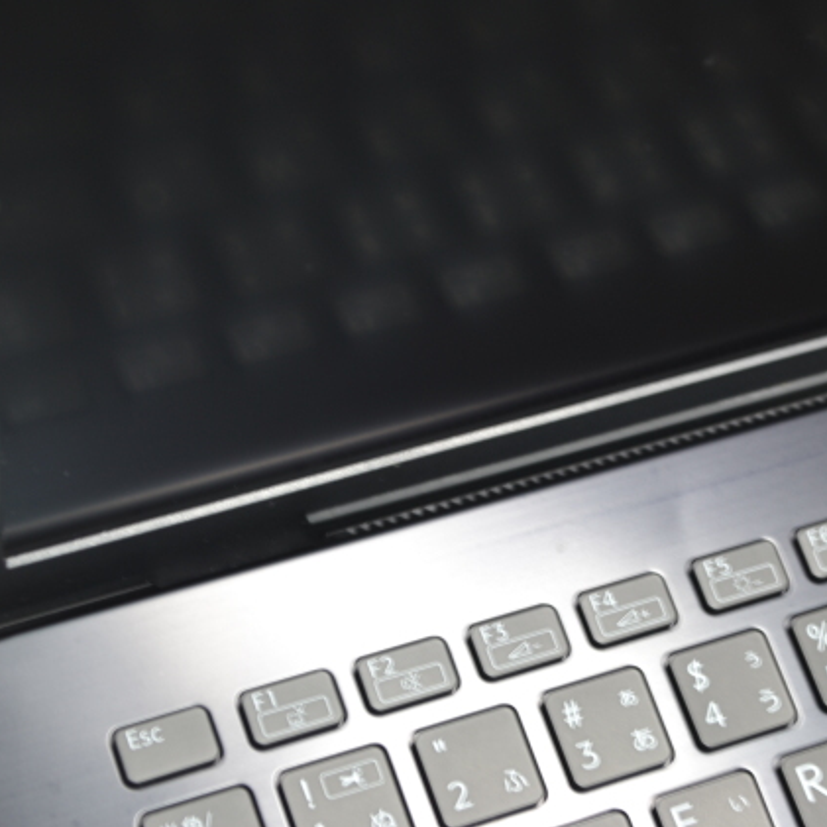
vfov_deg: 16.3
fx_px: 2883
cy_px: 416
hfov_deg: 16.3
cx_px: 540
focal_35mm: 107
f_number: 5.6
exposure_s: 1/1.3
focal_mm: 55
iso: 100
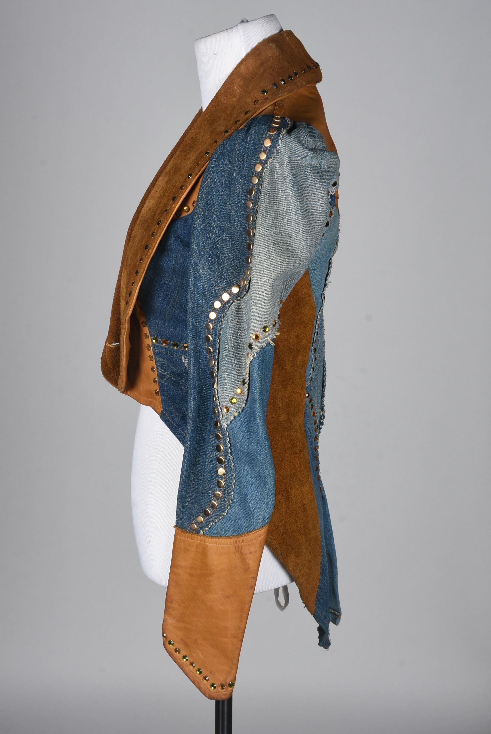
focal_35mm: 72
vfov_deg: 28.1
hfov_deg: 19.0
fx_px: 1470
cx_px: 246
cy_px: 367
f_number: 14
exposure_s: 1/125
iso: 200
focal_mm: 48
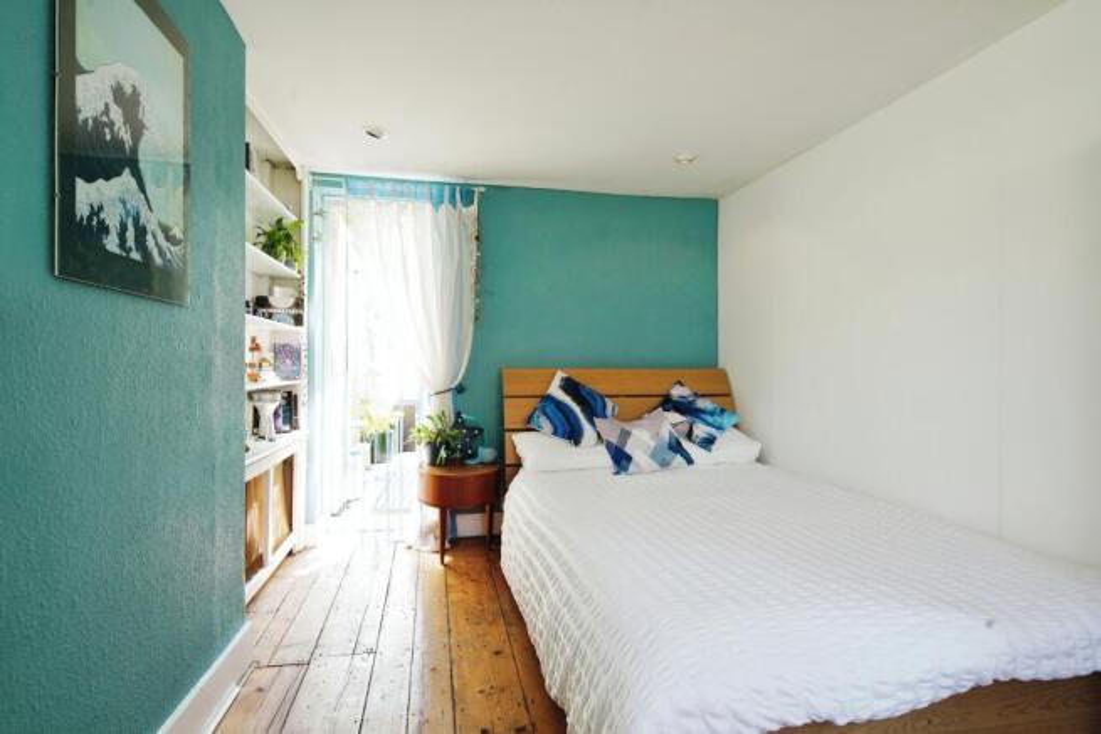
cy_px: 367
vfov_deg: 70.5
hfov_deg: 93.3
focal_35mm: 17
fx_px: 520
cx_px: 550
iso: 640
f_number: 10
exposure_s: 1/50
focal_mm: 17
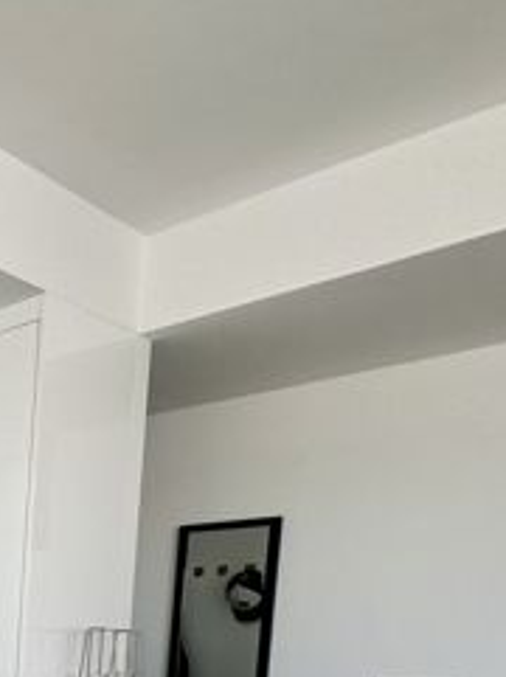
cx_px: -426
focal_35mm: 41
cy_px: 708
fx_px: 801
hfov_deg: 21.3
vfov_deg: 39.3
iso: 40
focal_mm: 2.22
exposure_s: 1/178
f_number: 2.2
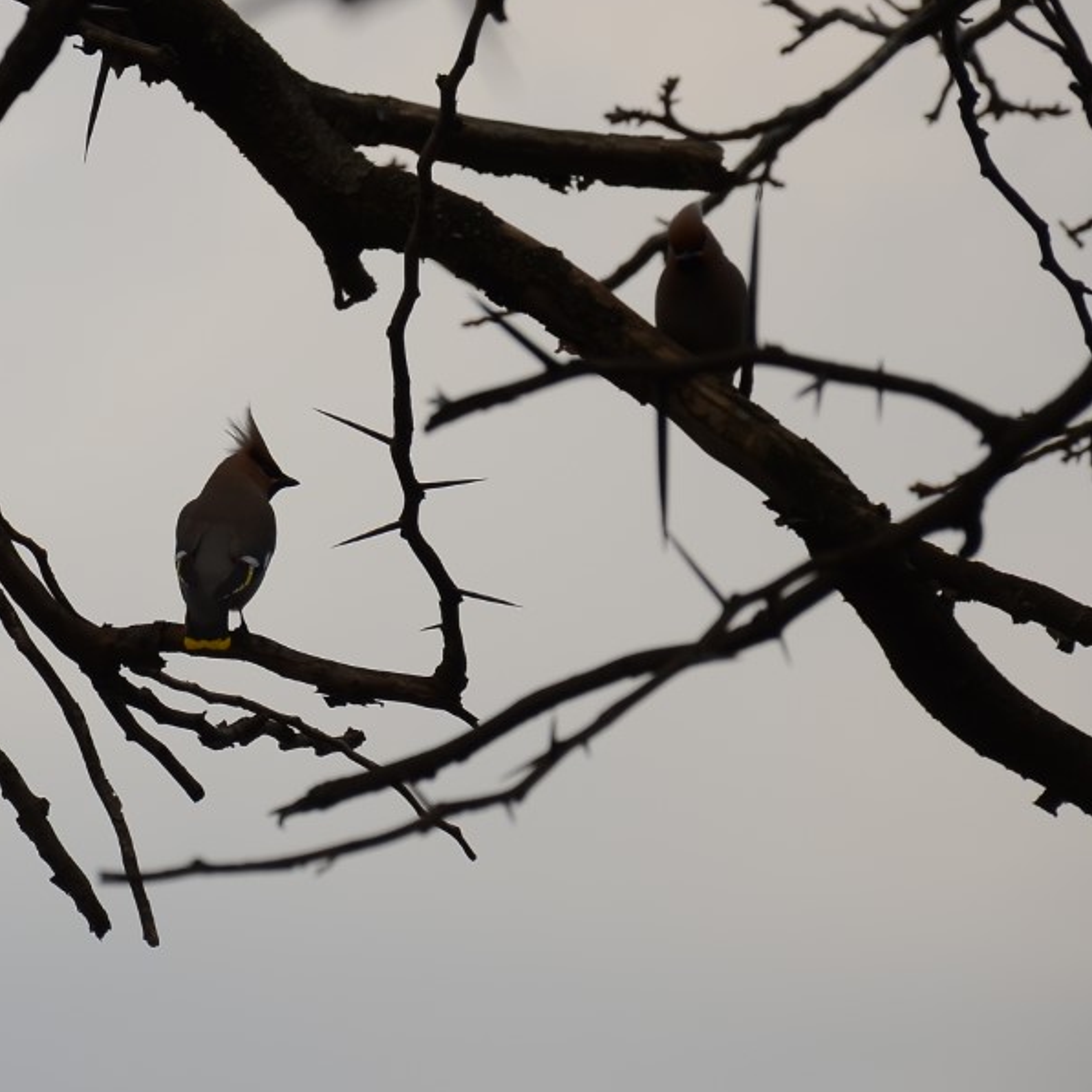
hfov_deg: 4.8
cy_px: 322
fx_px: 13033
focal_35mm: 365
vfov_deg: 4.8
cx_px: -268
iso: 100
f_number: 5.6
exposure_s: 1/500
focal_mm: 105
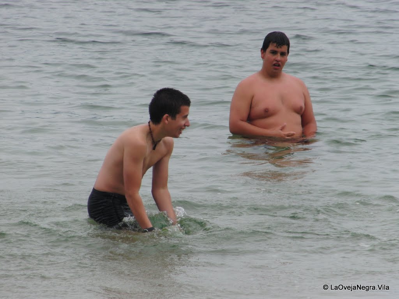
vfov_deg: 4.4
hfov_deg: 5.9
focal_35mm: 338
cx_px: 200
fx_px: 3896
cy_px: 150
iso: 100
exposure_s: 1/400
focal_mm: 59.8
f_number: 5.2
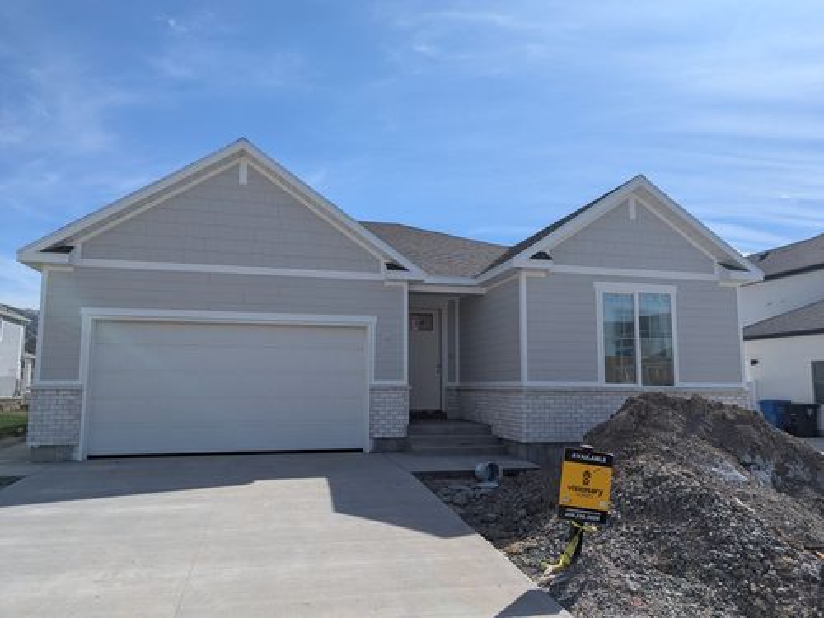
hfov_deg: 71.6
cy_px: 309
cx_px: 412
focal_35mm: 24
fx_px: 571
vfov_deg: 56.8
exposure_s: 1/3333
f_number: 1.85
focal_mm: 6.81
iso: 46
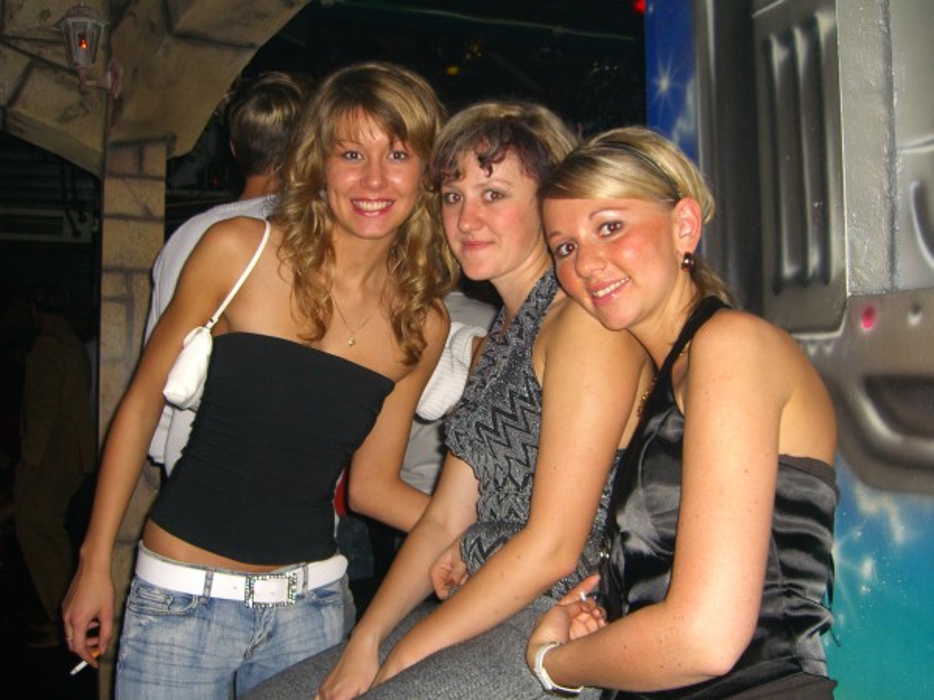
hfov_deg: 49.0
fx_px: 1025
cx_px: 467
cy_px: 350
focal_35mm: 38
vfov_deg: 37.7
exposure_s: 1/60
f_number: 2.8
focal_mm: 7.9
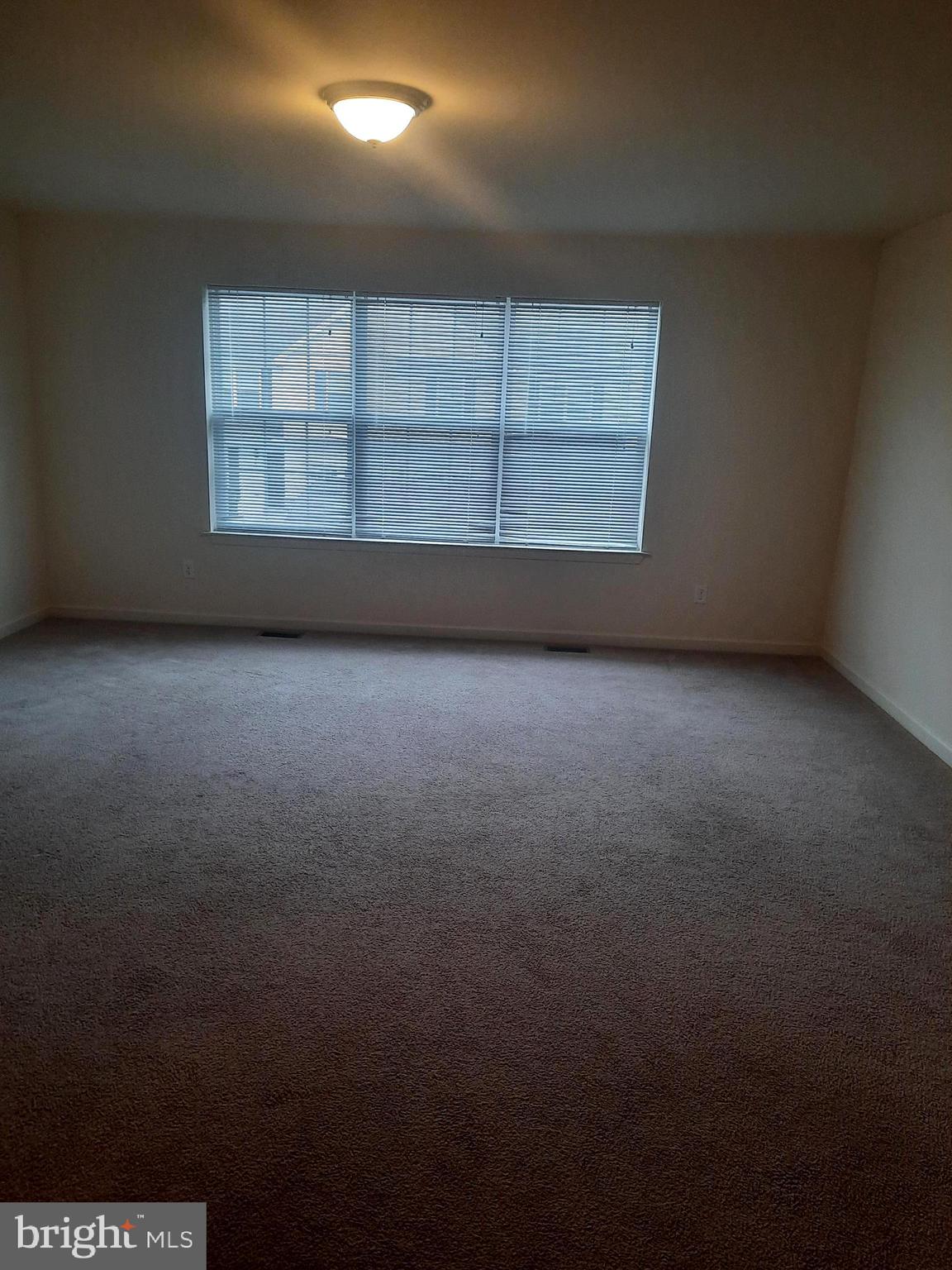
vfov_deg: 69.4
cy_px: 635
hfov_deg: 54.9
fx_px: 917
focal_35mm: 25
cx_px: 476
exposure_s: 1/60
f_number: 2
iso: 160
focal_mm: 4.6
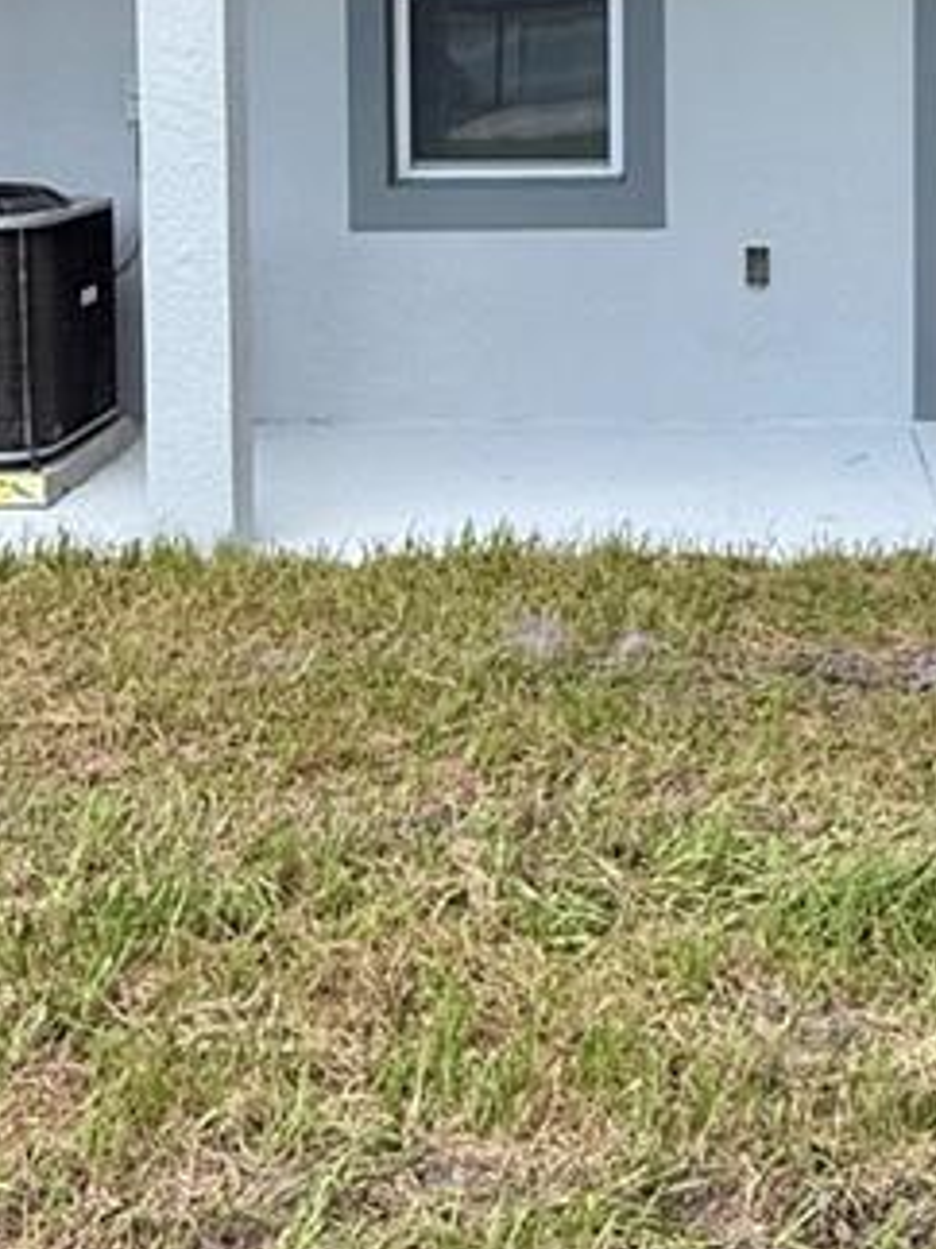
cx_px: 654
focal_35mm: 52
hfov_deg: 27.8
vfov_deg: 34.6
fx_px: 1876
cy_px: 104
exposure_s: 1/760
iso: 50
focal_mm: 2.22
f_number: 2.2
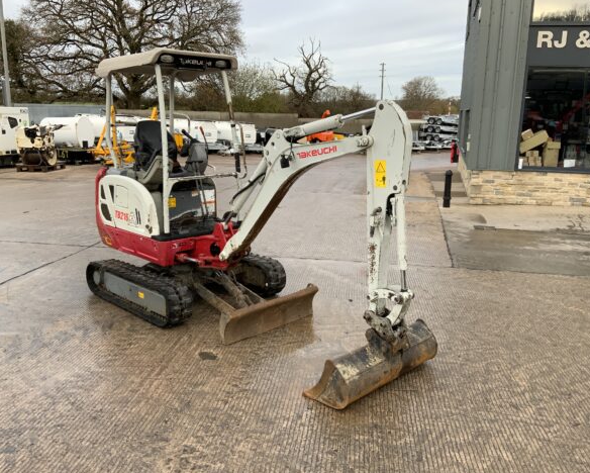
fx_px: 542
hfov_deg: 57.1
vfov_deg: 47.2
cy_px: 234
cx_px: 321
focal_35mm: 31
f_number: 1.8
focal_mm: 3
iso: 16
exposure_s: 1/242
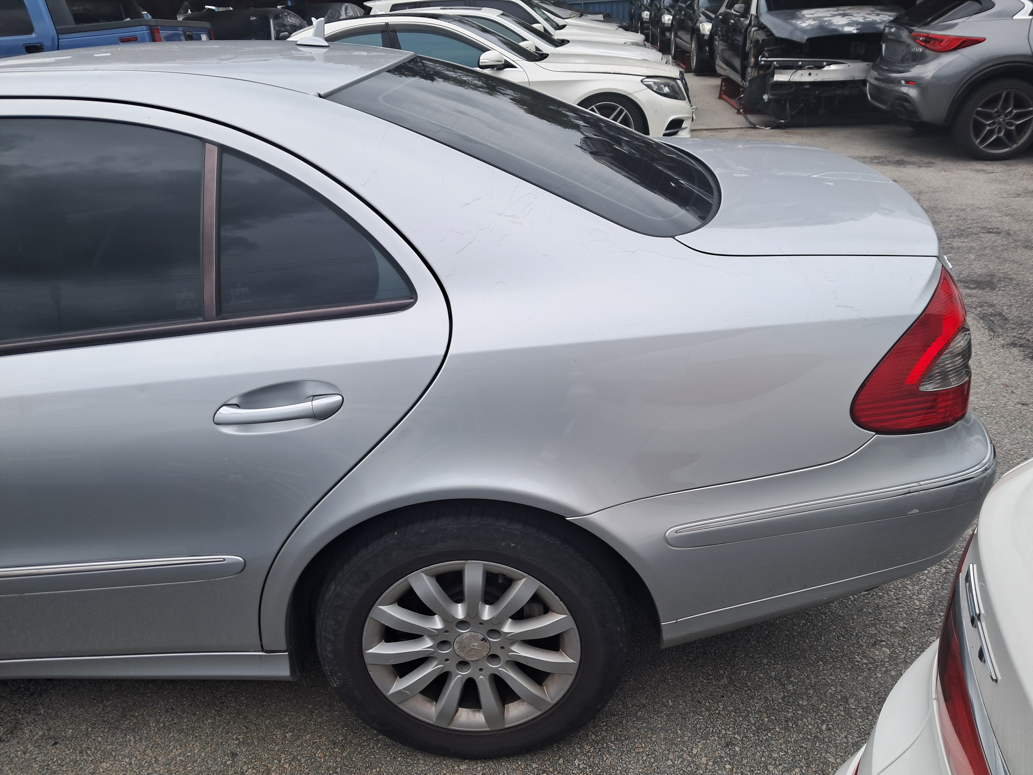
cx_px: 516
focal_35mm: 27
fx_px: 806
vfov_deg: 51.4
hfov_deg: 65.3
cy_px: 388
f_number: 1.8
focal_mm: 4
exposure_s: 1/204
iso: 50
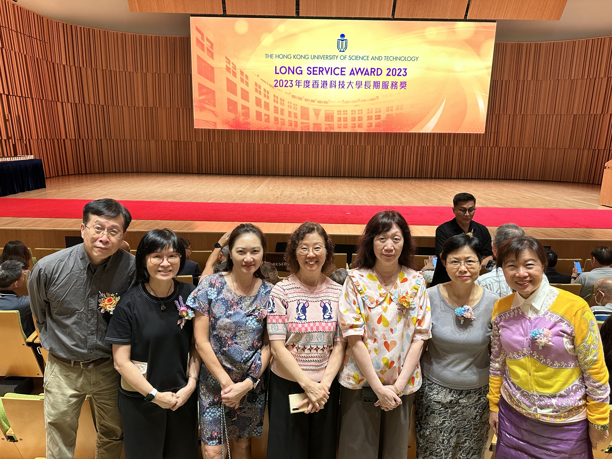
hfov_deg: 71.6
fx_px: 424
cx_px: 306
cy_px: 230
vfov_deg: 56.8
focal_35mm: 24
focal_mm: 6.86
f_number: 1.78
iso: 200
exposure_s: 1/50
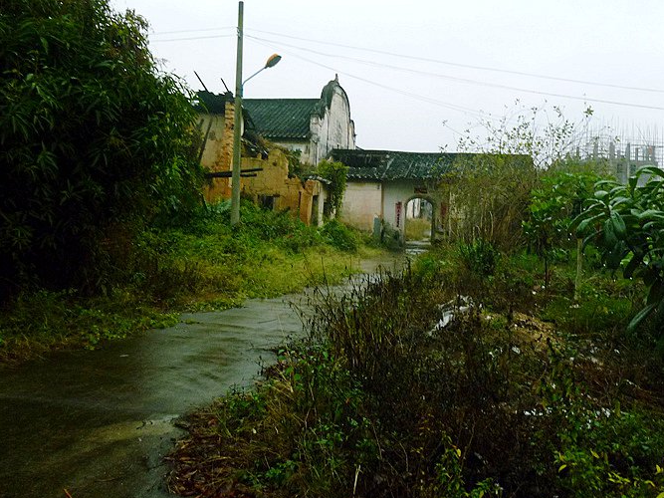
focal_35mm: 30
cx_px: 381
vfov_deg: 46.7
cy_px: 218
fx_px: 575
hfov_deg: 59.7
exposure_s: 1/30
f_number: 3.3
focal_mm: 4.5
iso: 250
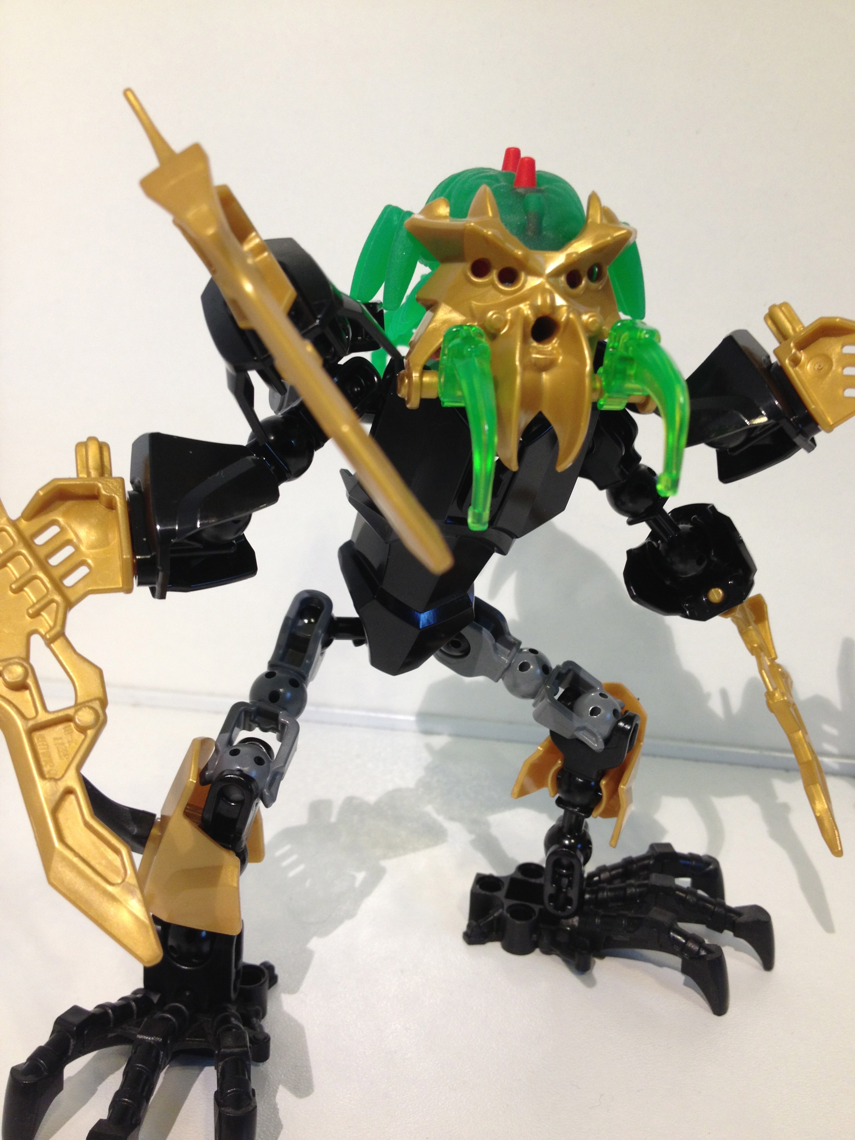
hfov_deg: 40.7
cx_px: 428
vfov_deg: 52.6
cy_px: 570
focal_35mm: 35
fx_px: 1153
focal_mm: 4.28
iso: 80
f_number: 2.4
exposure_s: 1/20
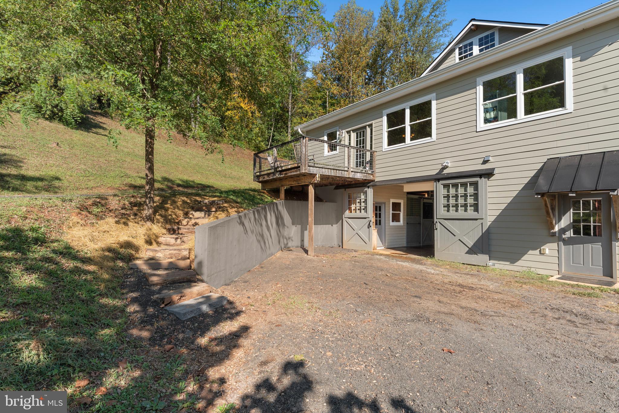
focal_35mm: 17
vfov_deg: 71.1
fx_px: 289
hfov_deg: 94.0
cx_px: 310
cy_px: 206
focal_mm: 16.8
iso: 250
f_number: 9
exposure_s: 1/400
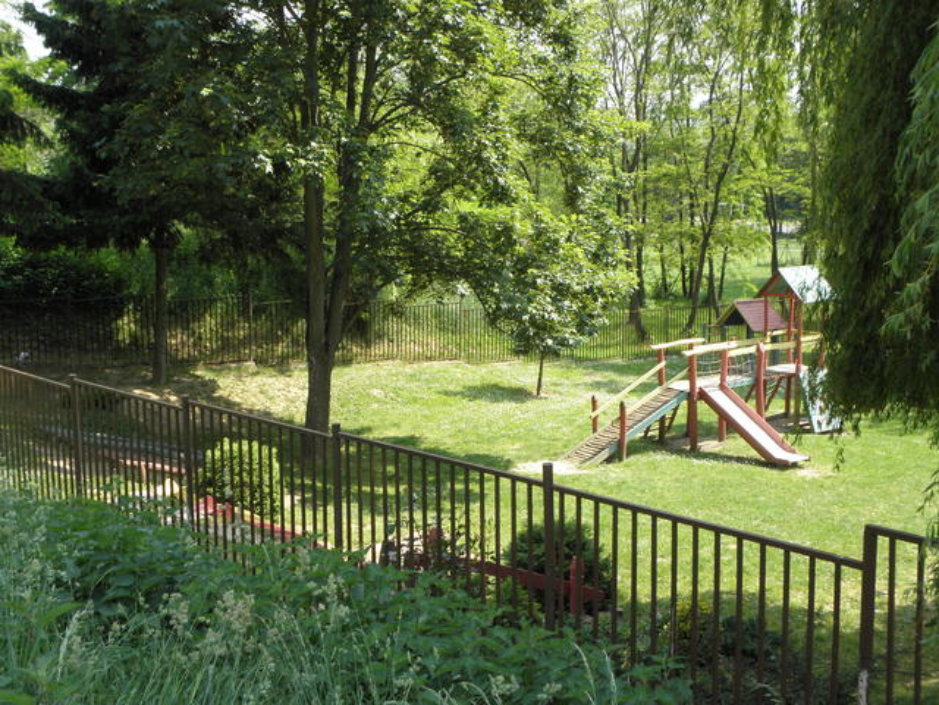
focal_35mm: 42
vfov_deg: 34.3
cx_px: 470
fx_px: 1139
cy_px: 352
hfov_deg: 44.8
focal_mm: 7.59
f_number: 5
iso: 64
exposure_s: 1/80
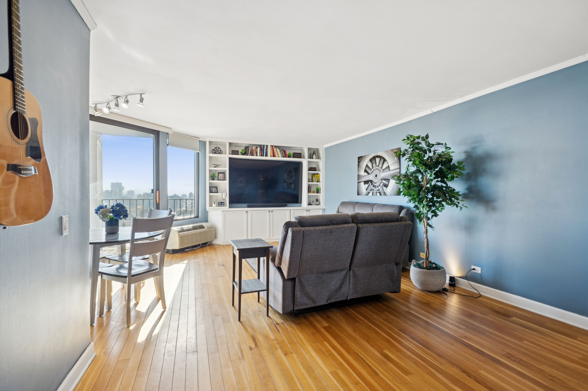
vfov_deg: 77.2
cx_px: 294
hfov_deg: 100.4
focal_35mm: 15
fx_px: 245
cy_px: 196
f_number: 10
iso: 200
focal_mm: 10
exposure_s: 1/10
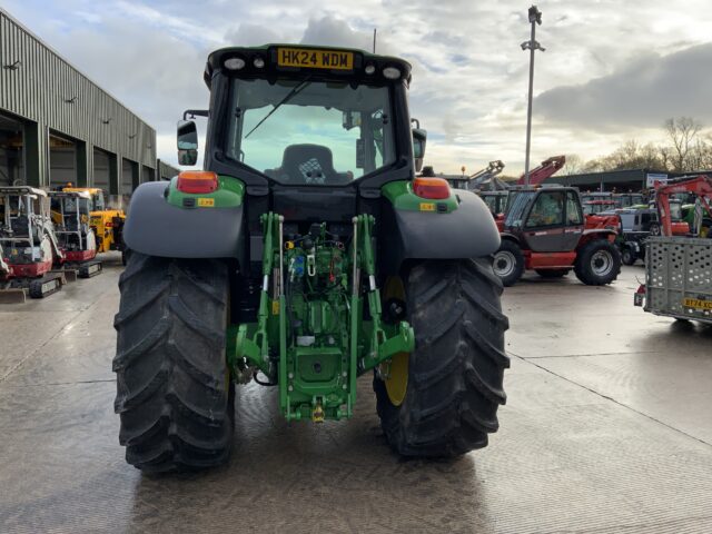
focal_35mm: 29
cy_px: 267
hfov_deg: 61.7
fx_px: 596
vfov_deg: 48.2
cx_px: 356
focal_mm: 3
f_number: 1.8
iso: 16
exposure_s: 1/586
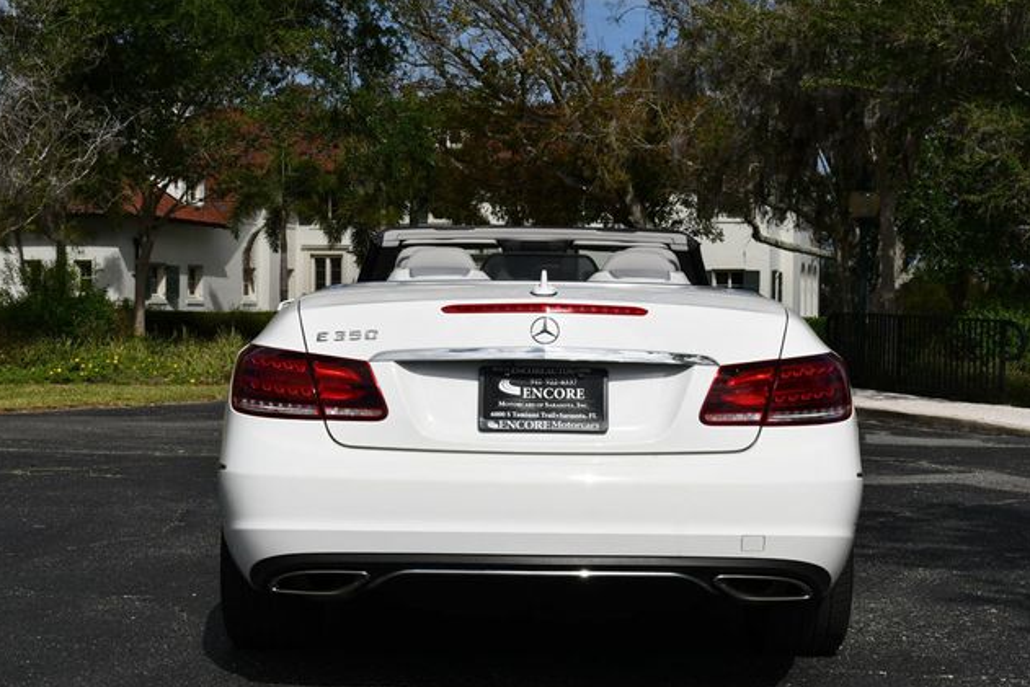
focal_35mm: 65
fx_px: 1860
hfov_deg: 31.0
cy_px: 346
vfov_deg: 20.9
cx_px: 514
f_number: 10
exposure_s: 1/400
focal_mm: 32
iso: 100
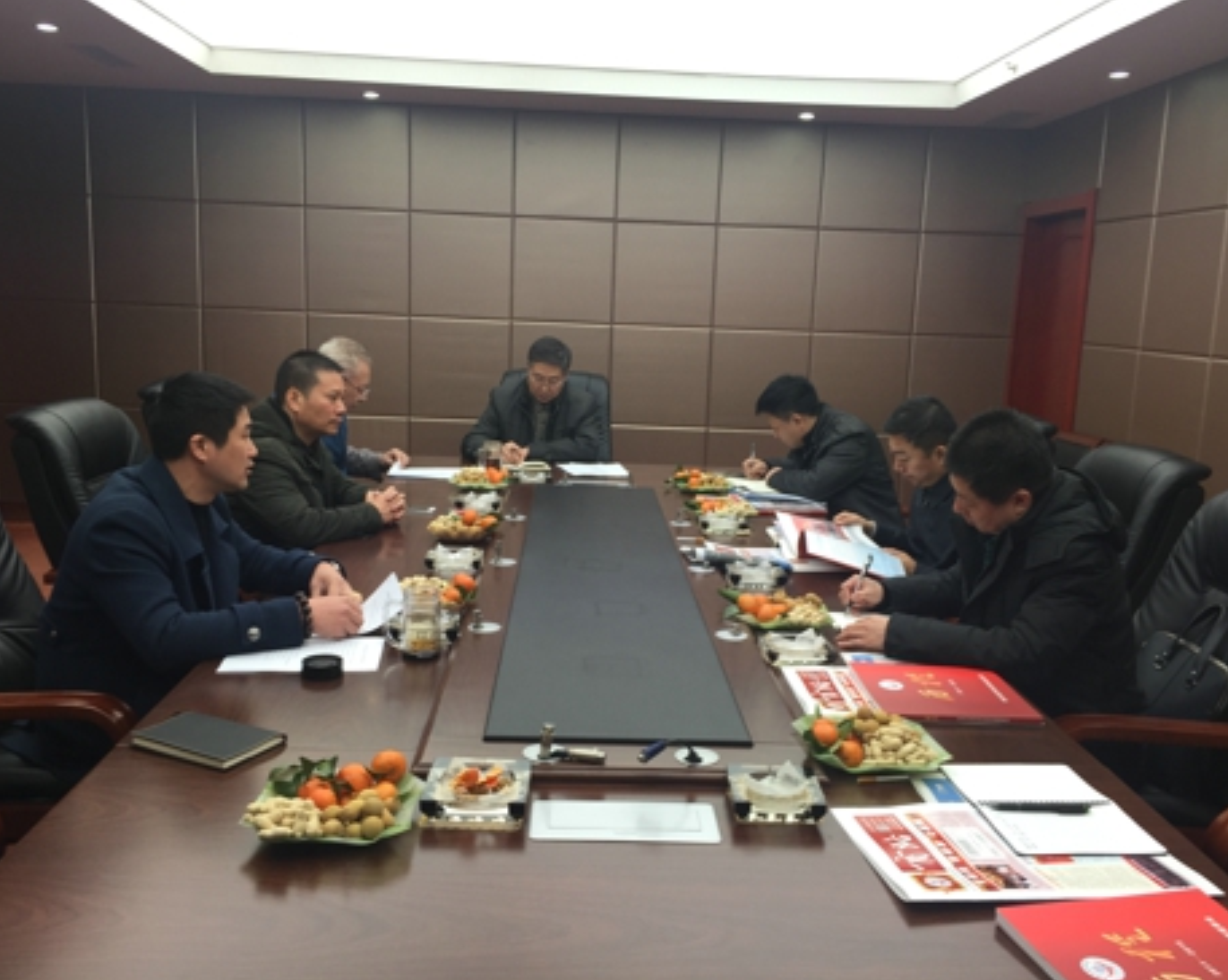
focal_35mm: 31
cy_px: 493
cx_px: 610
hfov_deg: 57.2
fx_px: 1126
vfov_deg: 47.1
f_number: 2.2
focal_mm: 4.15
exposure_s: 1/40
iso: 32
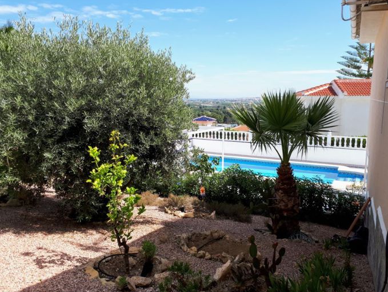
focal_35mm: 28
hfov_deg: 63.4
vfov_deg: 49.8
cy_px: 149
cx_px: 192
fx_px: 314
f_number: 1.9
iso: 40
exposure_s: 1/903
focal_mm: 3.6
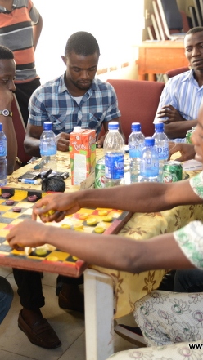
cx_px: 60
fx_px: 613
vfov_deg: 32.8
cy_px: 178
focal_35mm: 64
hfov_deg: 18.7
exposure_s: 1/60
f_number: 2.8
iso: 800
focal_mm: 40
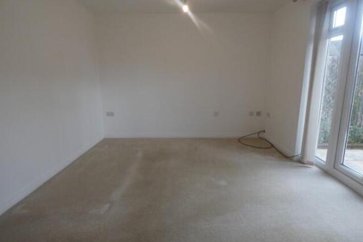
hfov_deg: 81.2
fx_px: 212
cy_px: 126
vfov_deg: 59.5
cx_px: 182
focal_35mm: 21
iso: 160
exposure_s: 1/60
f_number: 2.8
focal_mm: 3.6
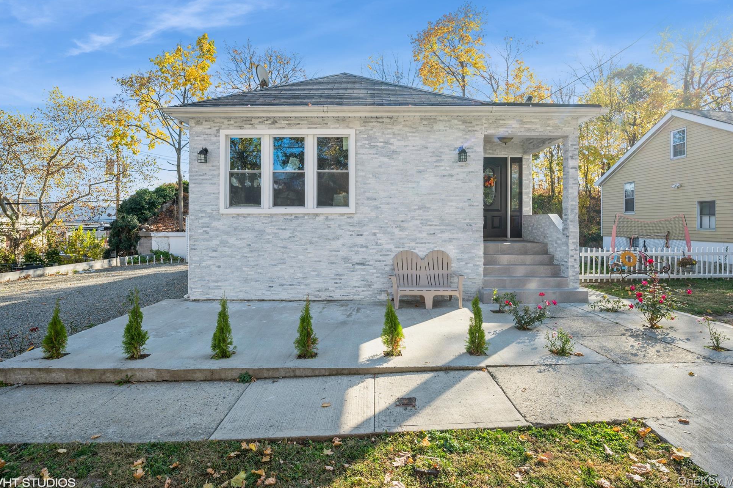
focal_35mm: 18
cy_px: 232
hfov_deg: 90.1
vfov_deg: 67.2
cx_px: 366
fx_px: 366
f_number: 11
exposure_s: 1/60
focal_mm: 17
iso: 200
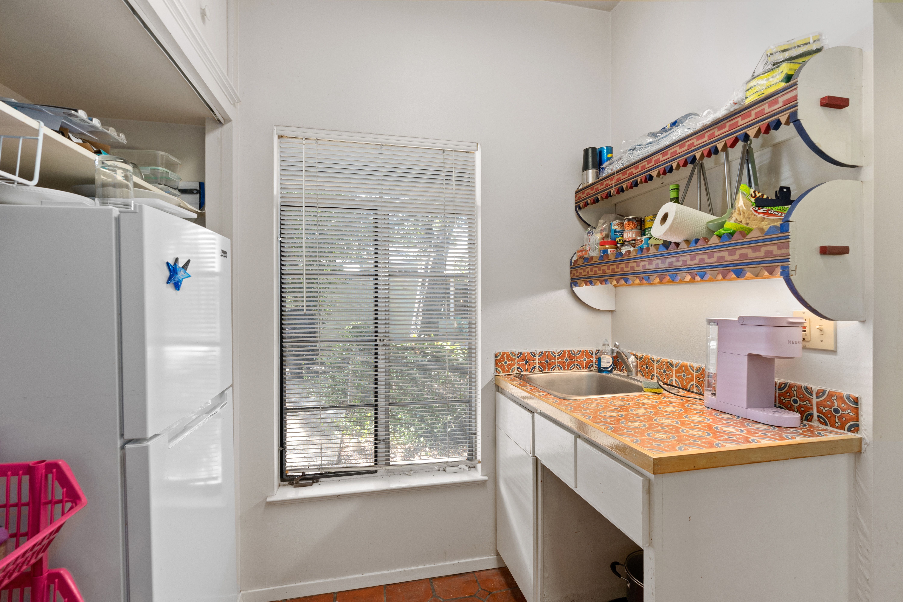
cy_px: 301
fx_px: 401
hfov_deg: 96.7
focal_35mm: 16
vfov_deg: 73.7
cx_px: 452
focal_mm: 16
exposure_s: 1/10
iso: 320
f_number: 7.1
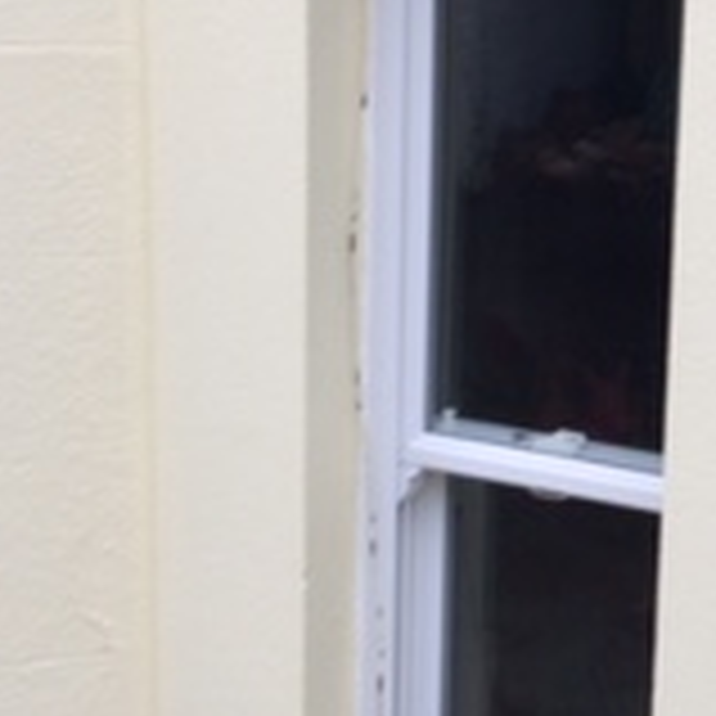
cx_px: 824
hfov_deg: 16.3
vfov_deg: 16.9
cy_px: 378
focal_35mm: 103
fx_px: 2410
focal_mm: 4.15
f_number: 2.2
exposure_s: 1/103
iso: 32
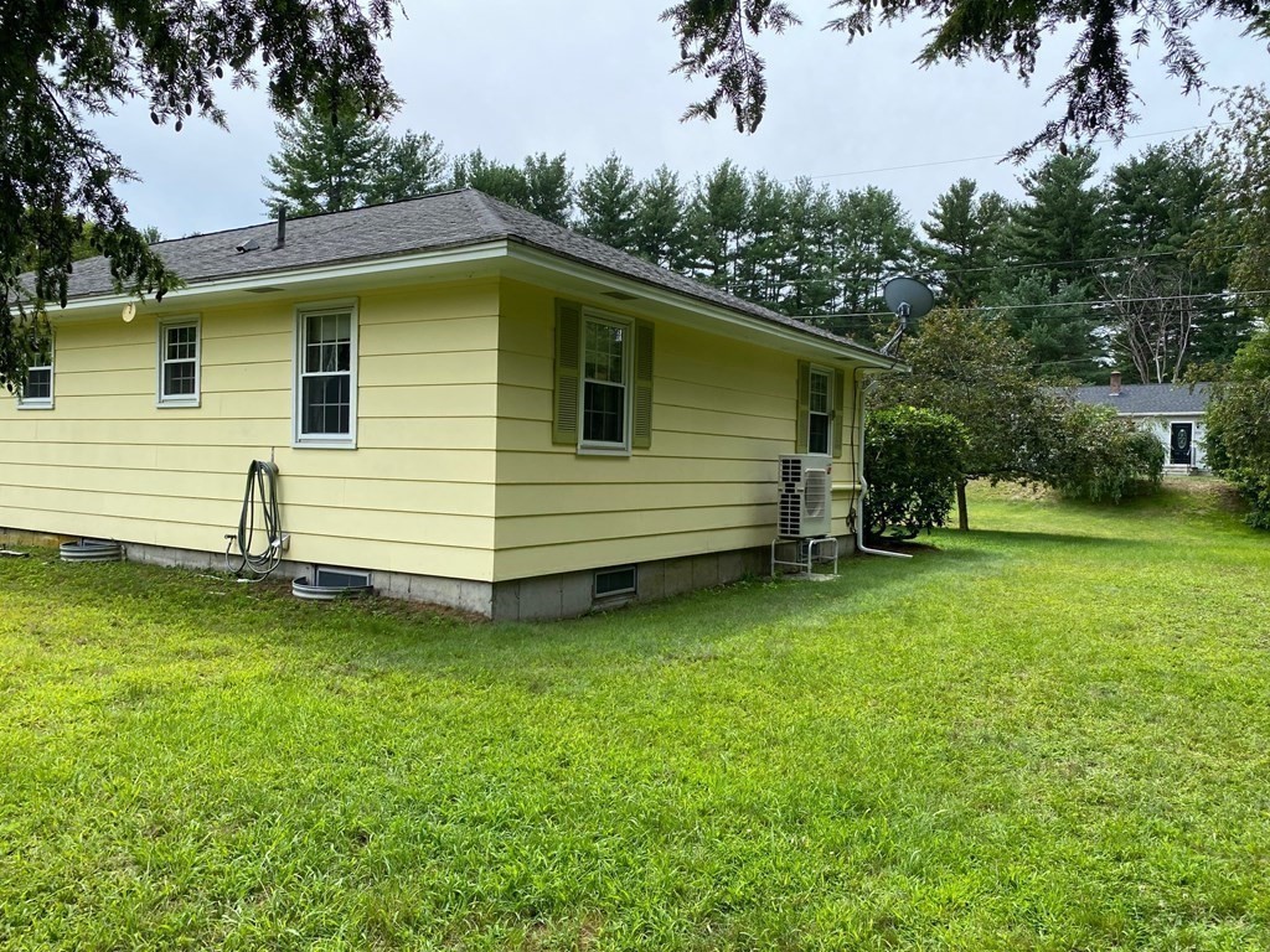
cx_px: 635
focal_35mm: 26
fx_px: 954
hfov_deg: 67.3
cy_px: 476
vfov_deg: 53.1
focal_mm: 4.25
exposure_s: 1/1346
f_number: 1.8
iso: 32
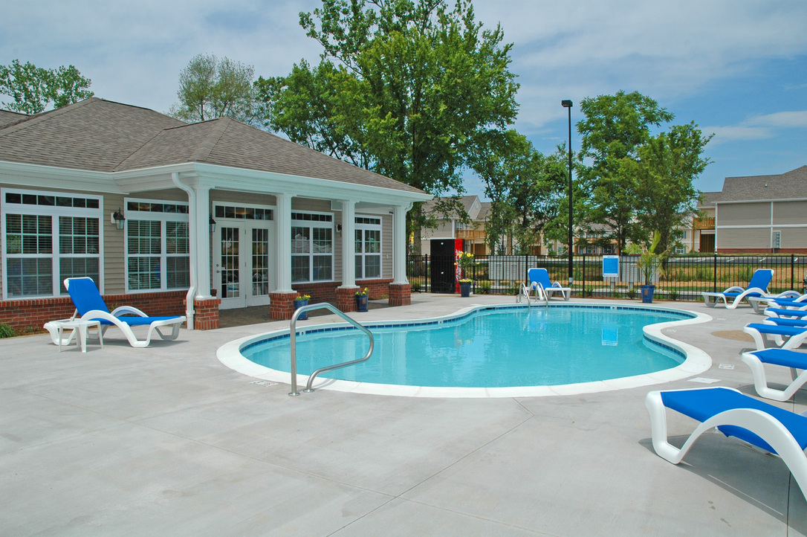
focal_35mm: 27
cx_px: 404
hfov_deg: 67.4
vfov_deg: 47.8
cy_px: 268
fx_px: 605
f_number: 10
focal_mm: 18
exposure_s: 1/400
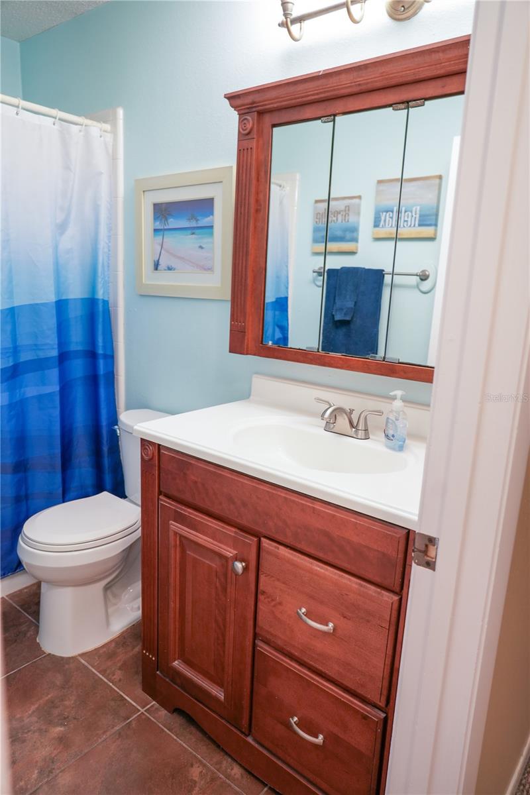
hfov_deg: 53.1
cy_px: 398
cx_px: 265
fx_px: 530
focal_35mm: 24
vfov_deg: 73.7
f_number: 4
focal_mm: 24
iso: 800
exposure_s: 1/30
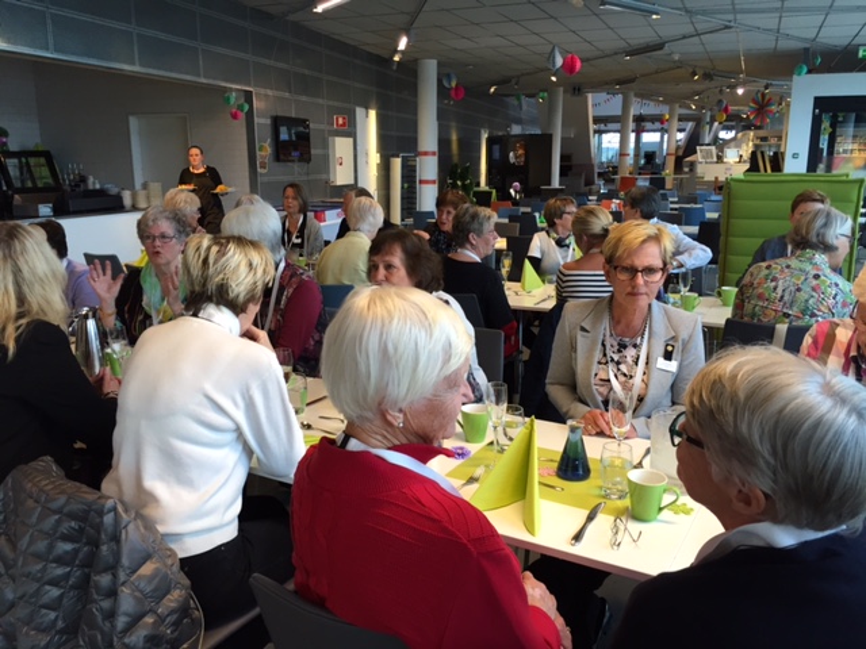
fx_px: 726
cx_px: 433
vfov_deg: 48.2
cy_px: 324
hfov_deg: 61.7
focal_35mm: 29
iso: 40
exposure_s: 1/30
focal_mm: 4.15
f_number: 2.2
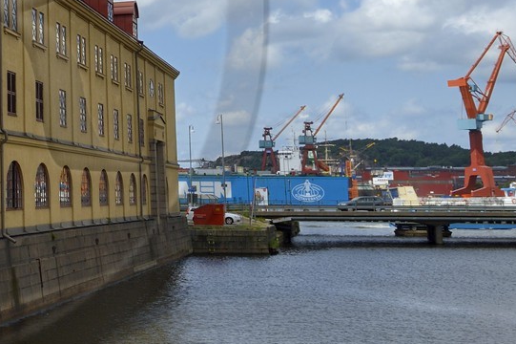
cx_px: -130
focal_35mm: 71
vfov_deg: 18.7
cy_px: 16
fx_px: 1017
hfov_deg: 25.1
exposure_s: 1/250
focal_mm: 24
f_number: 14
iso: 200
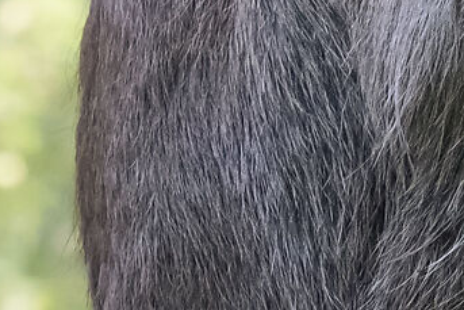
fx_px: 13525
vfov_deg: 1.3
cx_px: 710
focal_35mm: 1049
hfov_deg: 2.0
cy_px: -459
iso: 2500
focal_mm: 100
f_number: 5
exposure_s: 1/200
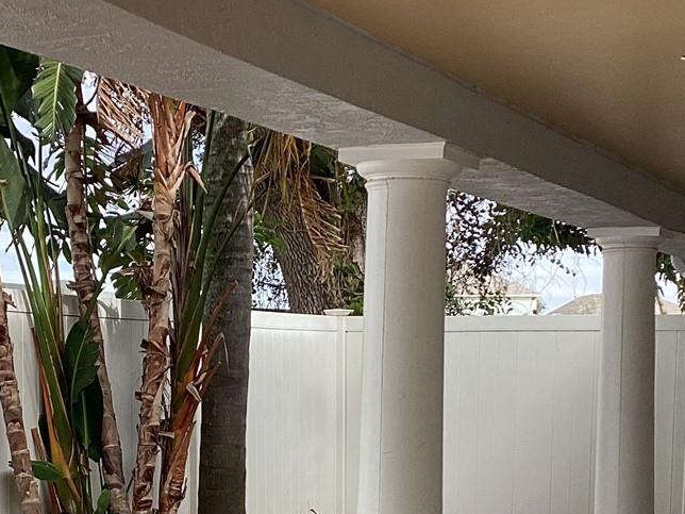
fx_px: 1524
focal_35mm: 77
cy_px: 504
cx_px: 239
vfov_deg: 18.7
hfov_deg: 25.2
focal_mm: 3.3
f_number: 2.4
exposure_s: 1/323
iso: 25
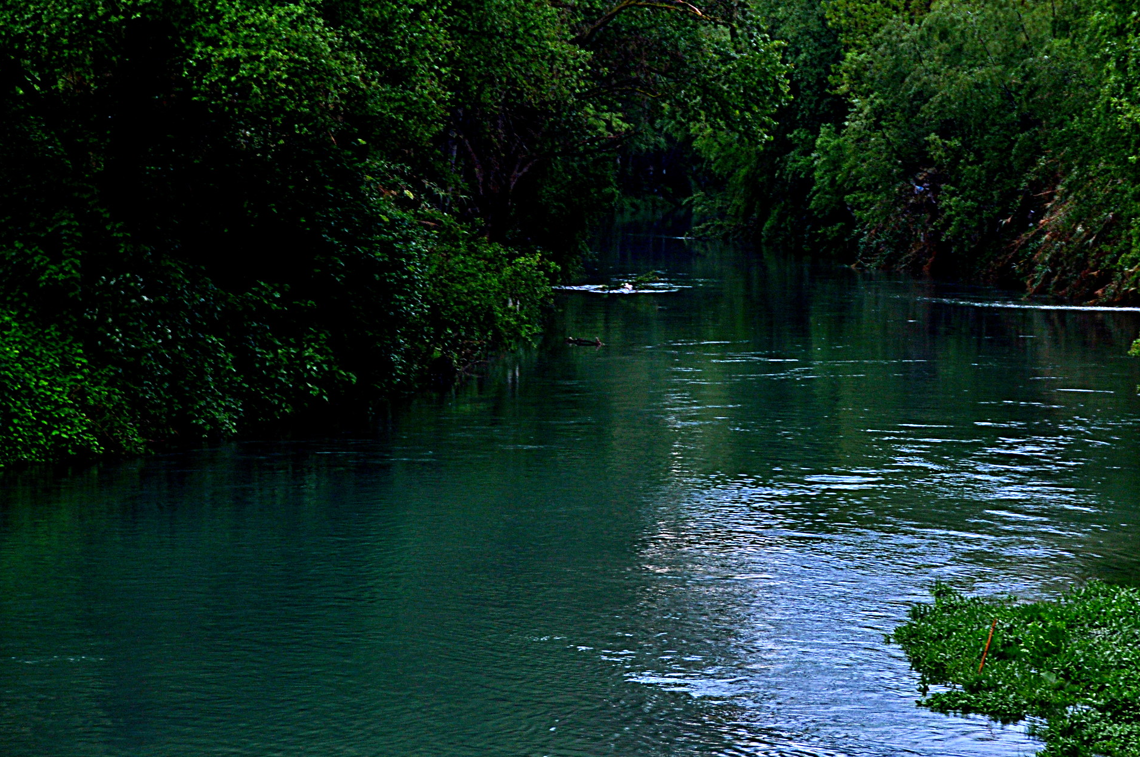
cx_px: 720
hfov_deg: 14.4
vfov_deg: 9.6
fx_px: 4511
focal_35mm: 143
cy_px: 326
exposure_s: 1/15
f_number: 5
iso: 200
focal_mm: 75
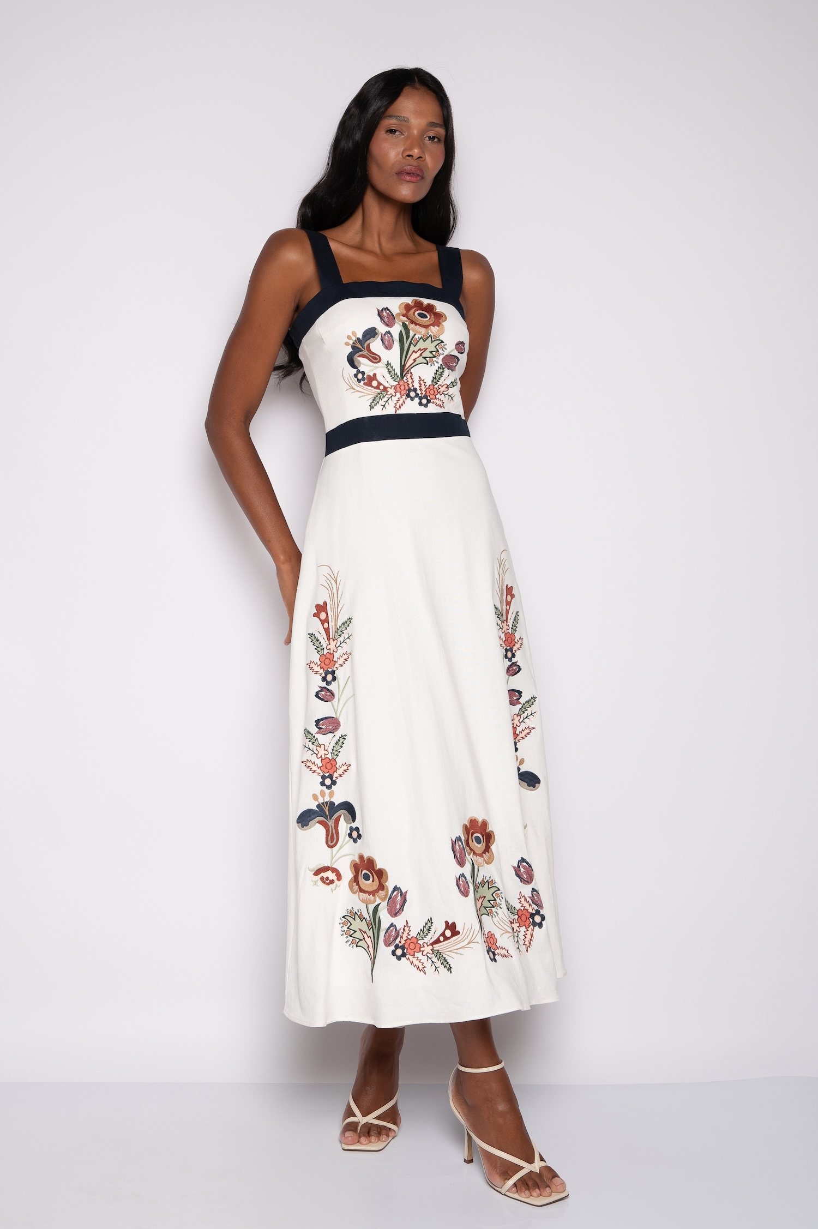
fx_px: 1638
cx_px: 409
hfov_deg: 28.0
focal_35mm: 48
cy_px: 614
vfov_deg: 41.1
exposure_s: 1/160
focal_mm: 48
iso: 200
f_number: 8
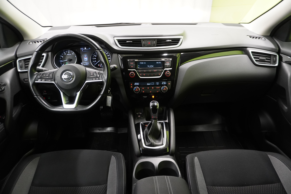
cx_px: 146
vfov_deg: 53.1
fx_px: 194
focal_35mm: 24
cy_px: 97
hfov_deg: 73.7
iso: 1600
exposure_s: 1/30
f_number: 3.5
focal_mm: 16
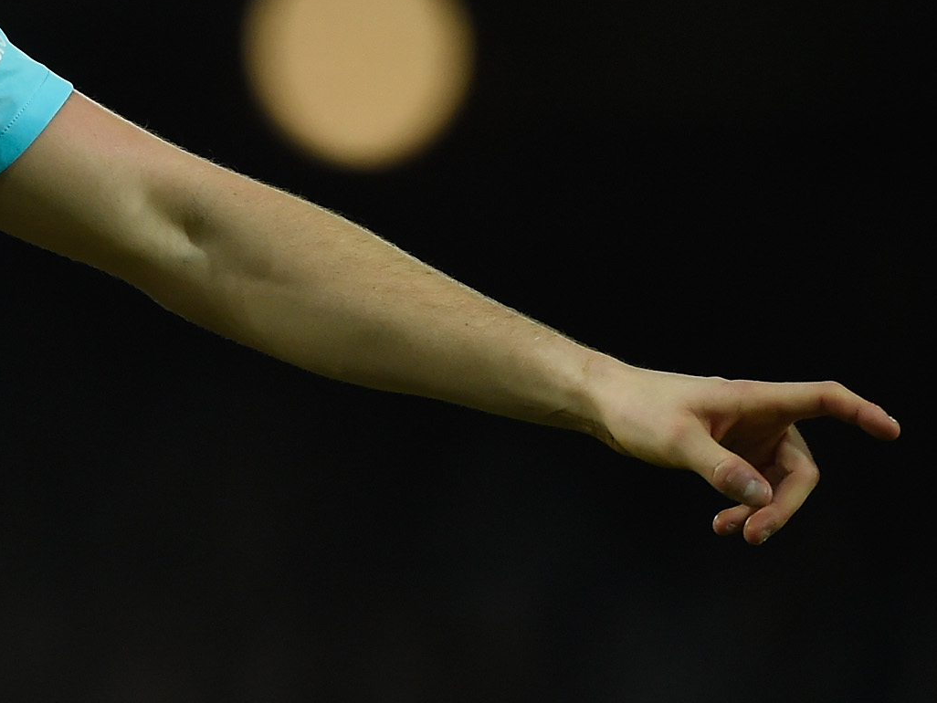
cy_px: 227
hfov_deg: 1.8
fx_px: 30432
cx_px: -196
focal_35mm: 1124
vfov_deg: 1.3
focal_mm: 400
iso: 2000
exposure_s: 1/1600
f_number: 2.8
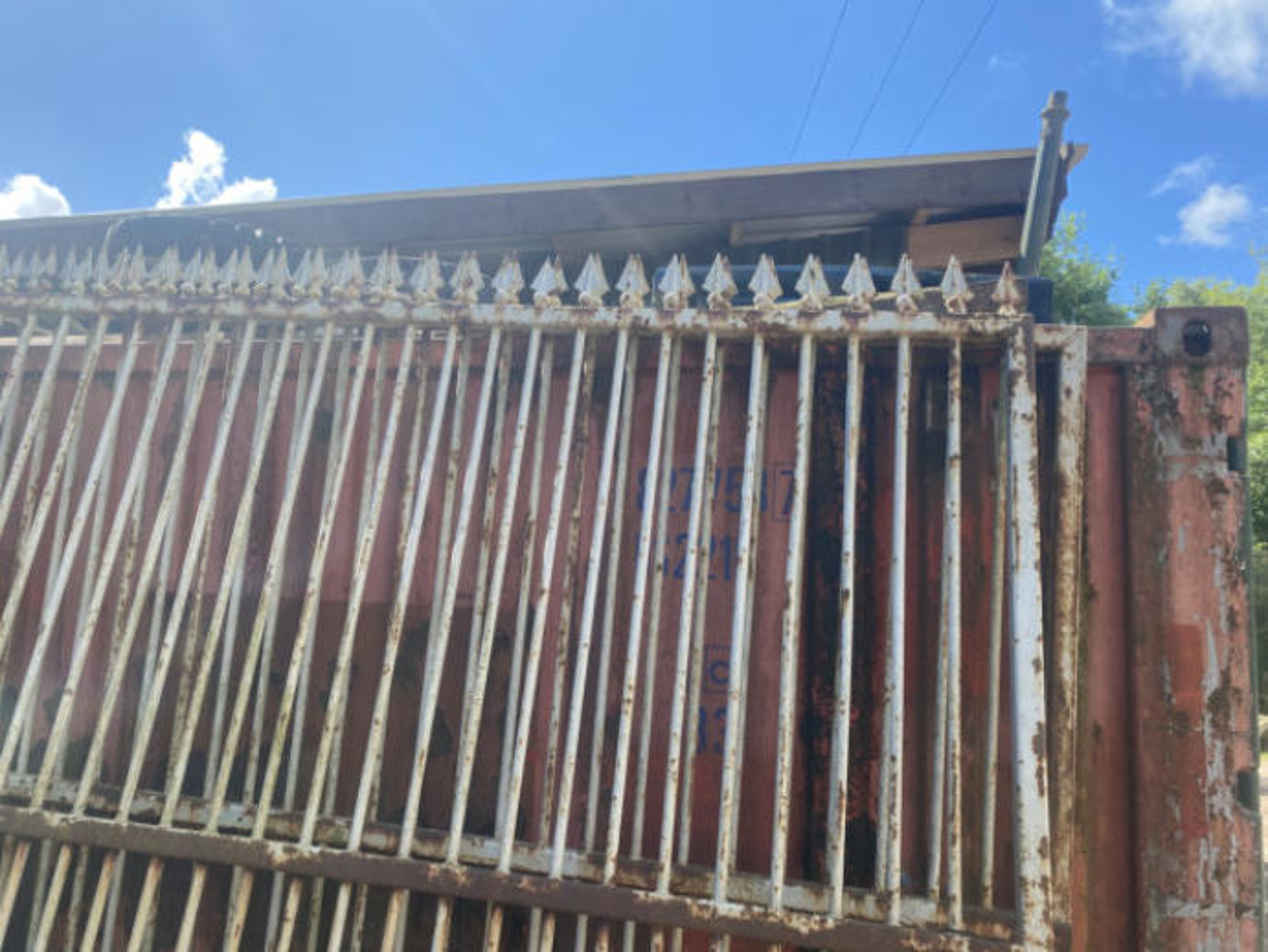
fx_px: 953
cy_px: 476
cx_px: 634
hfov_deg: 67.3
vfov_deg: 53.1
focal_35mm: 26
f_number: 1.8
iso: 32
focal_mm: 4.25
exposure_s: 1/981
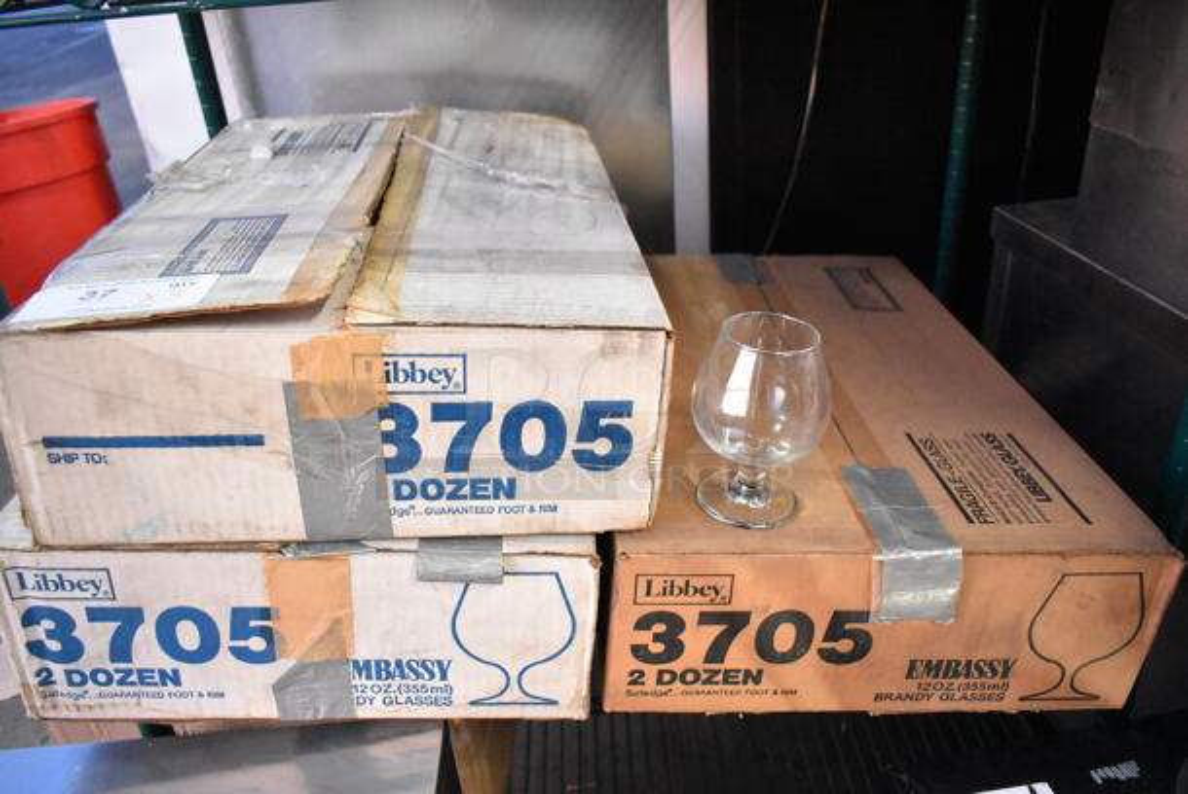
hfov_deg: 67.3
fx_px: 892
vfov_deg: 48.0
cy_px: 397
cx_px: 594
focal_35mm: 27
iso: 8000
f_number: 3.5
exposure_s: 1/125
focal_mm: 18
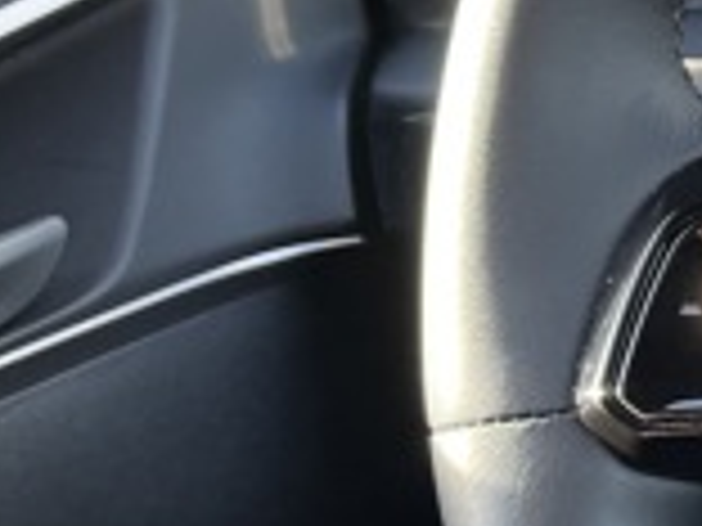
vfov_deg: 11.1
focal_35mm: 133
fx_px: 2697
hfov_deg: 12.4
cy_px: 189
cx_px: 1548
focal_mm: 5.1
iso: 64
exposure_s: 1/121
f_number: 1.6
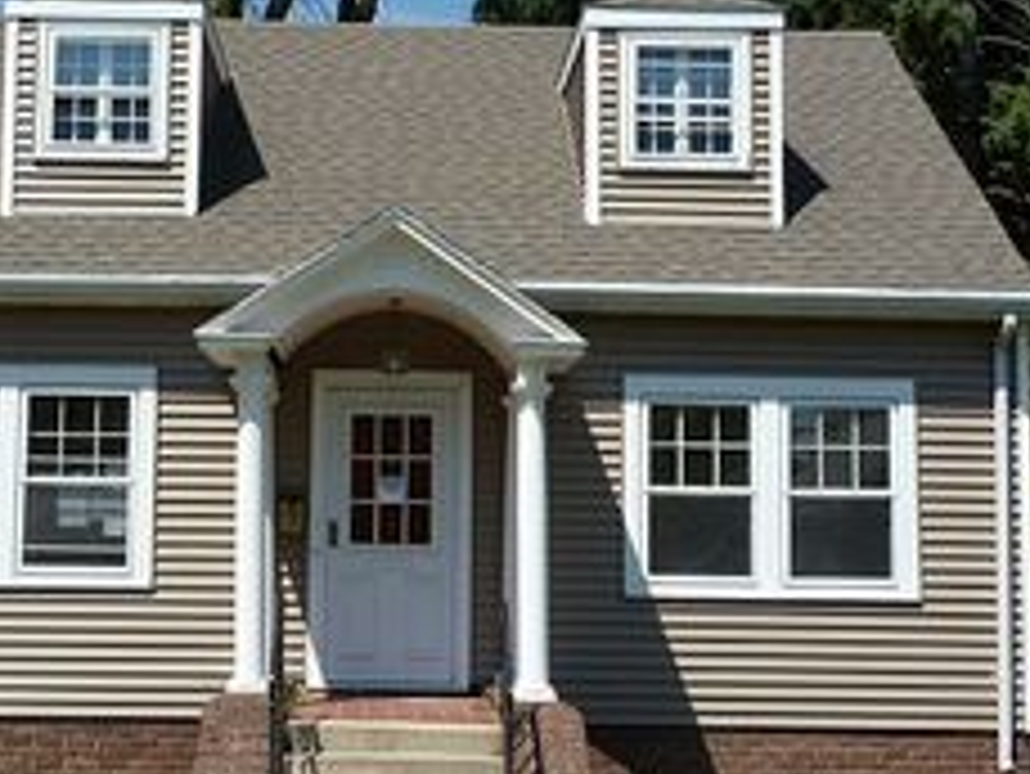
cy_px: 360
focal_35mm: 62
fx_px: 1846
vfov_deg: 23.7
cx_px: 396
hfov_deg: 31.1
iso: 100
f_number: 4.5
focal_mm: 7.4
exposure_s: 1/500
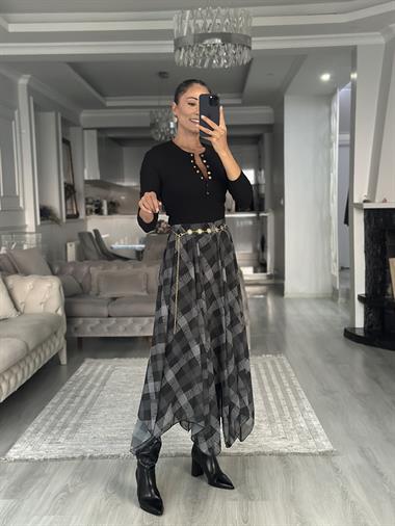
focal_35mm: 48
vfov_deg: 39.6
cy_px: 263
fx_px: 730
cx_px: 198
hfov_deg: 30.3
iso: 640
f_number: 1.78
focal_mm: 6.86
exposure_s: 1/40
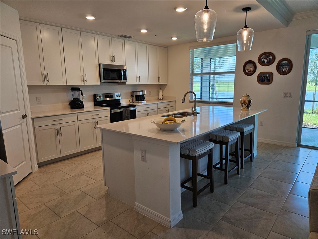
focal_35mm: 23
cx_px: 159
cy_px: 120
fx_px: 211
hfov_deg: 73.9
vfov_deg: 58.9
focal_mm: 5.4
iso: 64
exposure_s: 1/120
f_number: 1.8
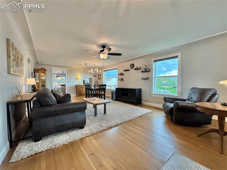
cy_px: 85
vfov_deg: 85.6
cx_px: 114
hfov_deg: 102.1
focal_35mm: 14
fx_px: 92
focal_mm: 2.22
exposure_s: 1/120
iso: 200
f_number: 2.2
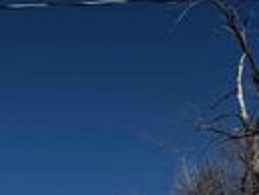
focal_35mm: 93
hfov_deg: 20.3
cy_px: 305
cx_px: -10
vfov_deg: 14.7
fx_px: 696
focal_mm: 6.76
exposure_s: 1/12346
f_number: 1.78
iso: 80
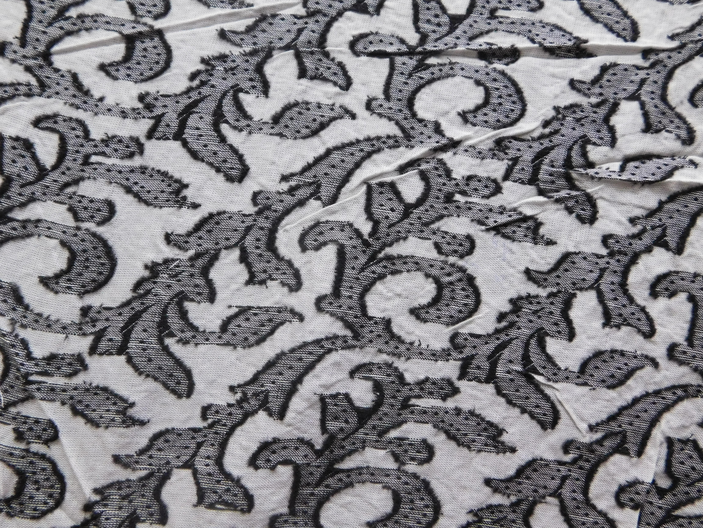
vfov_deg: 46.8
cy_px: 264
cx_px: 352
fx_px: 609
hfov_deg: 60.0
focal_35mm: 30
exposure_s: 1/25
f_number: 3.2
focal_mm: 5.3
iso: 400
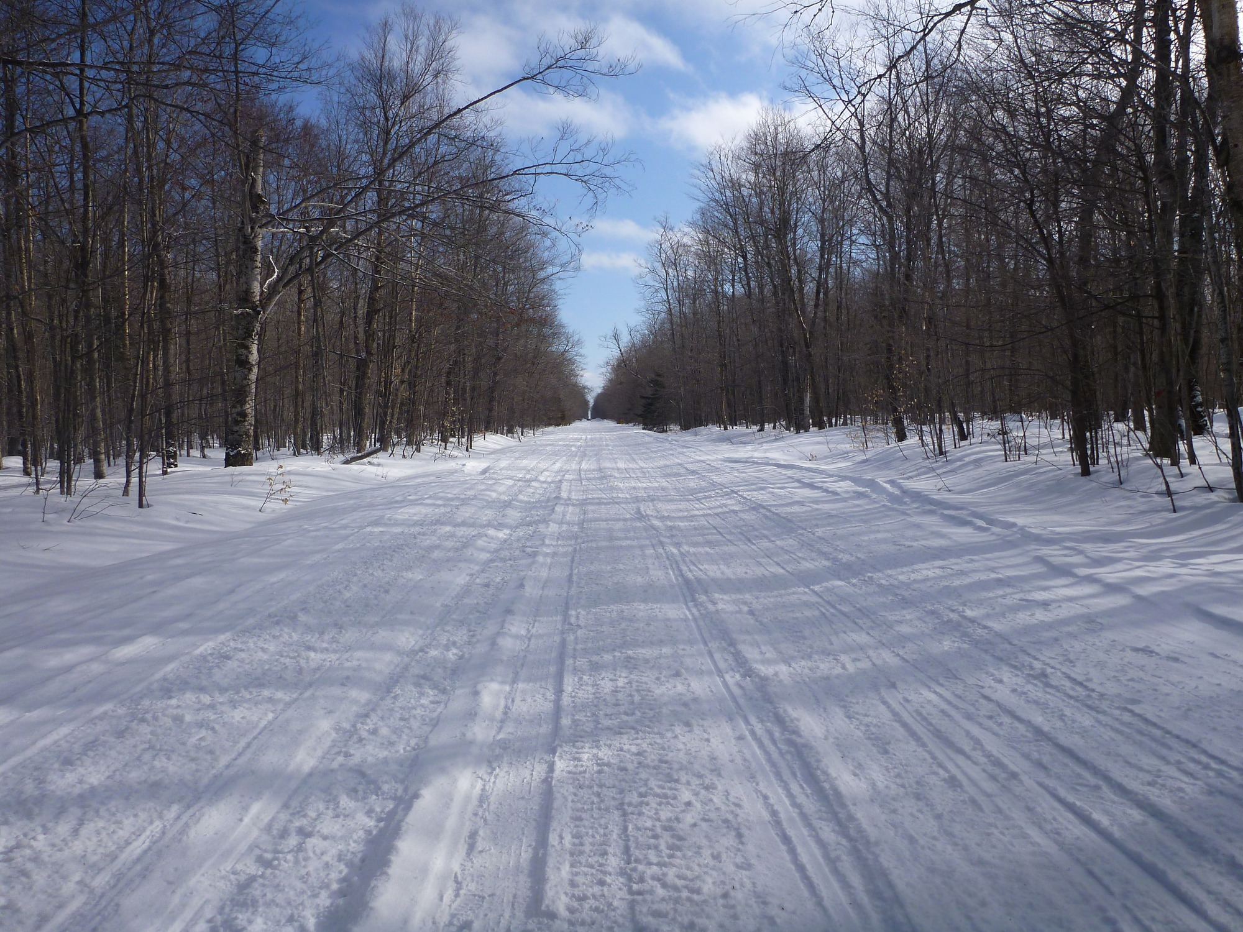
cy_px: 466
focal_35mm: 28
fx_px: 1005
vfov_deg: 49.7
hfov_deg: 63.4
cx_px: 622
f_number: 3.3
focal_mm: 4.9
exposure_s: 1/1300
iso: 100
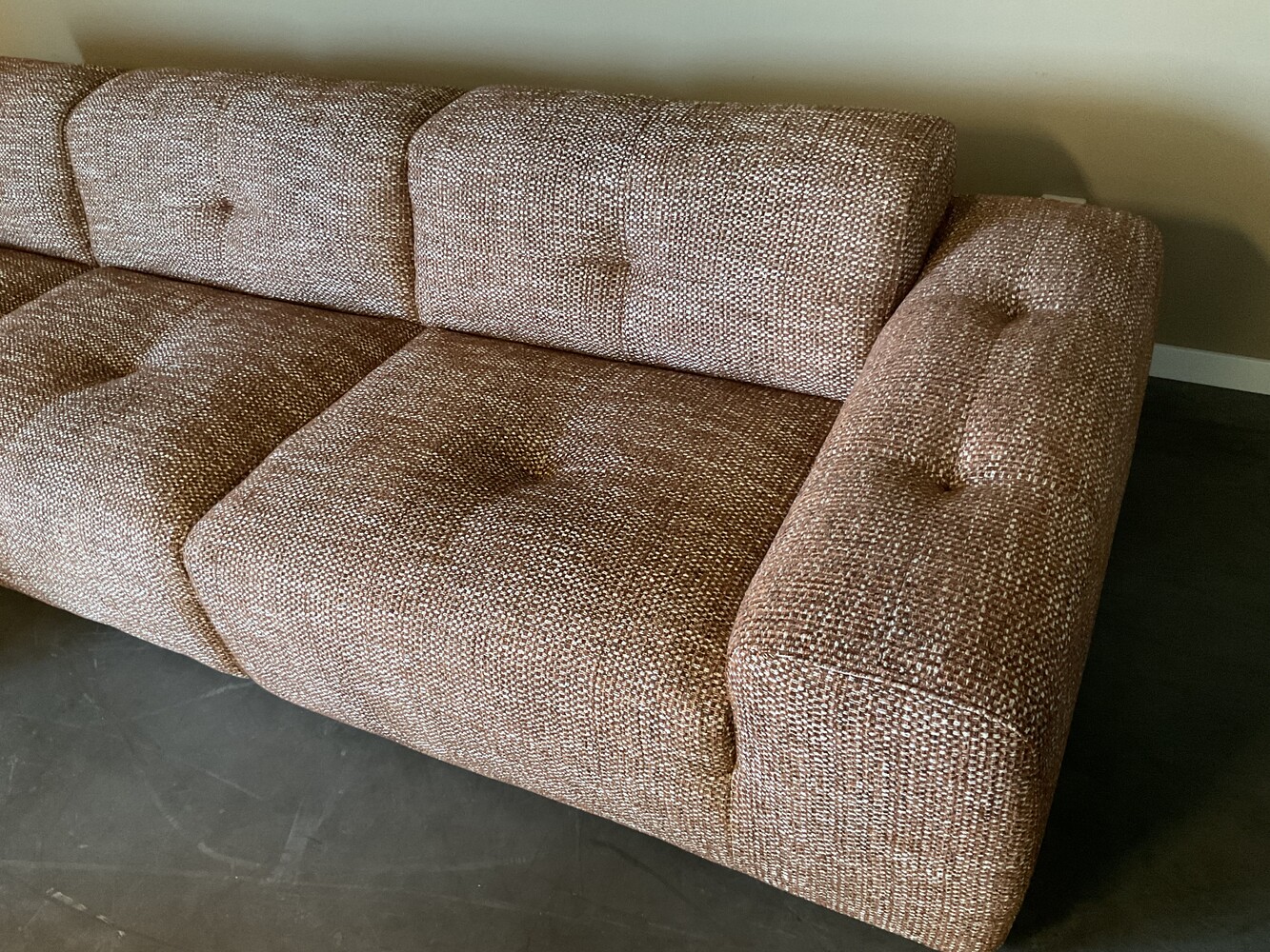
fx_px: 1064
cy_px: 476
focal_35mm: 29
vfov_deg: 48.2
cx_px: 635
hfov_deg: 61.7
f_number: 1.8
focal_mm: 3
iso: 250
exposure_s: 1/33
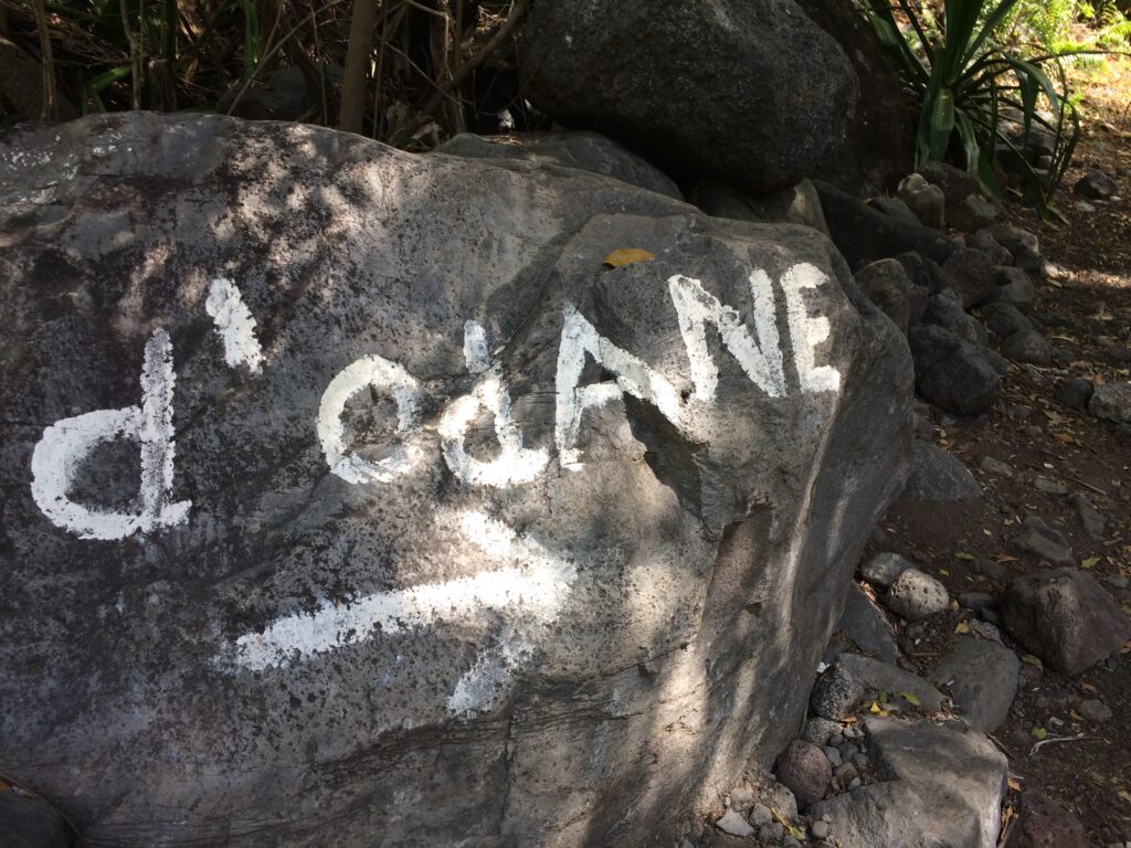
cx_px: 566
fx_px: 948
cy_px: 424
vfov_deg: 48.2
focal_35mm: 29
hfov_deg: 61.7
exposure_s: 1/206
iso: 32
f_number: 2.2
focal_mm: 4.15
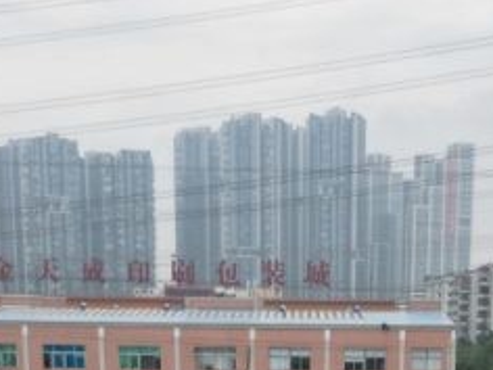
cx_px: 320
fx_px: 1481
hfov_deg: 18.9
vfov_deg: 12.6
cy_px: 732
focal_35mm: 104
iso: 200
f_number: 1.7
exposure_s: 1/1500
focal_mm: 6.72
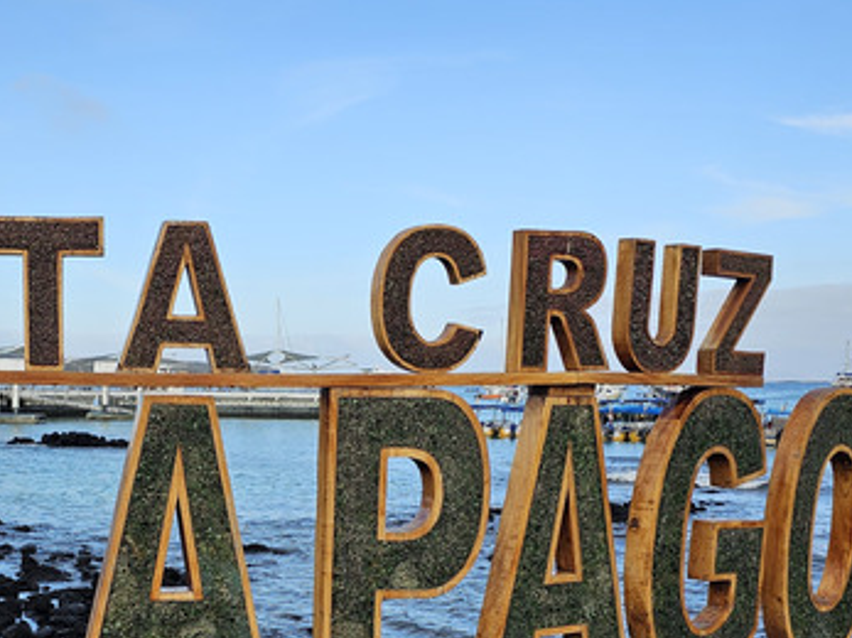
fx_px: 1304
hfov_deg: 35.2
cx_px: 192
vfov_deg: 26.7
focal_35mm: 53
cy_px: 557
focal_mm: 6.3
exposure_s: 1/528
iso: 10
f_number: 1.7
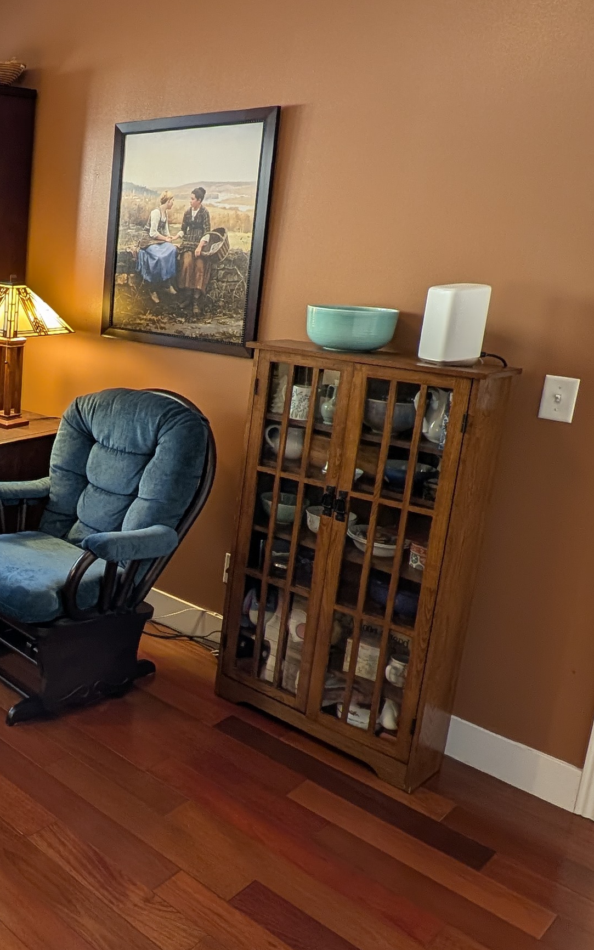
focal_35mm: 30
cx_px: -122
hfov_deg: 33.8
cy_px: 400
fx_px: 777
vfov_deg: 62.5
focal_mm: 2.23
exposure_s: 1/24
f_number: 1.95
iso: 73
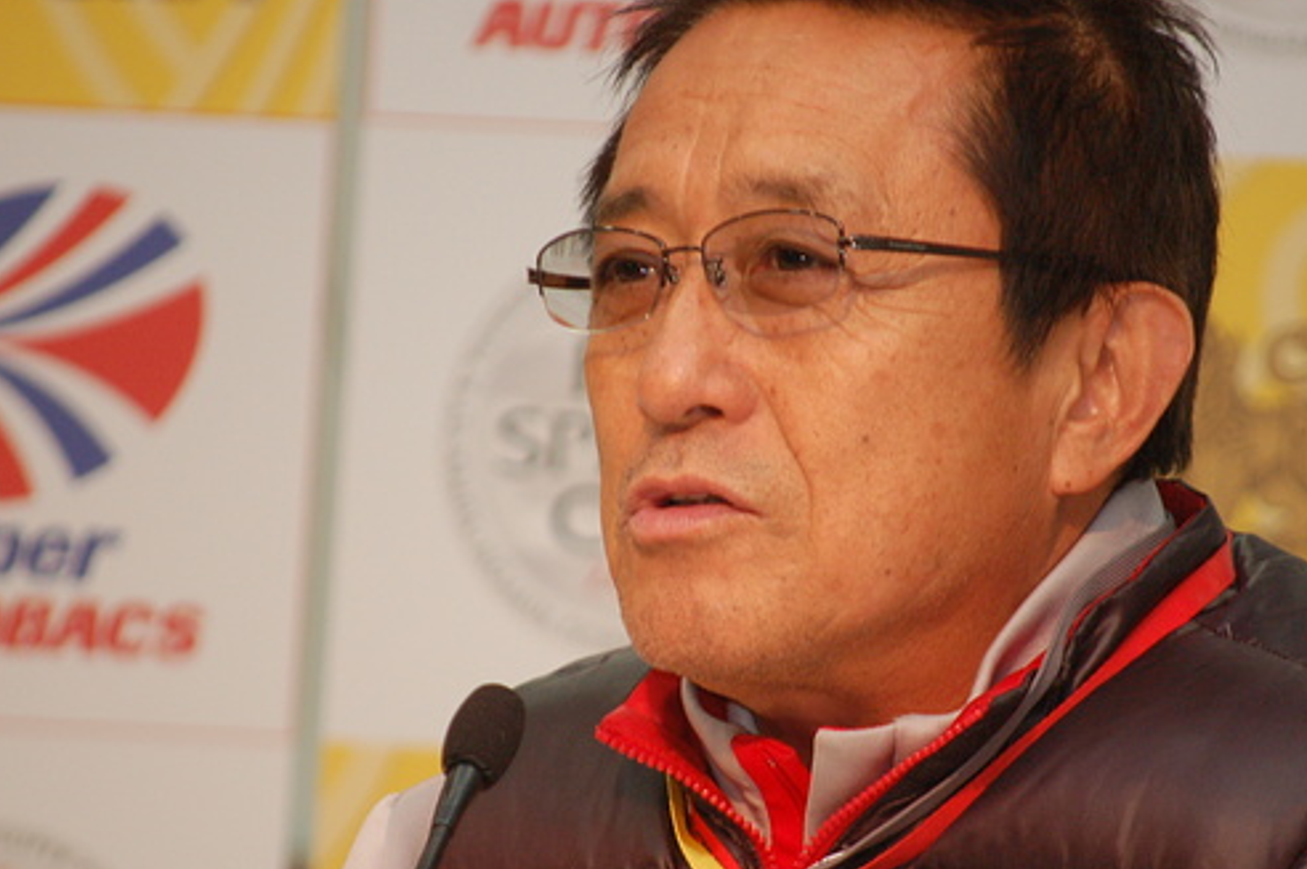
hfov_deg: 4.7
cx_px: 709
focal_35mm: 440
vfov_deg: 3.1
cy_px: 492
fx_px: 15958
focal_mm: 200
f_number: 5.6
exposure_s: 1/60
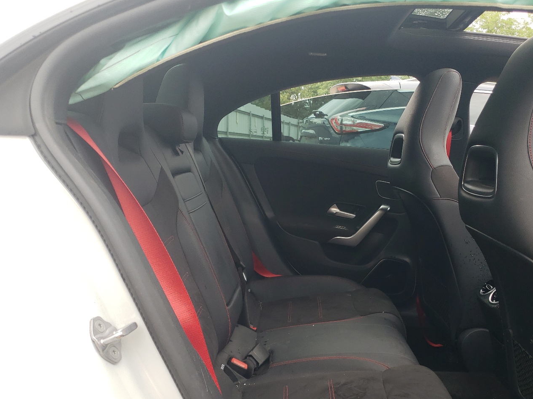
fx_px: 508
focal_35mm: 33
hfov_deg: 54.9
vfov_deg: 42.6
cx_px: 324
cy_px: 252
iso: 50
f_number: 1.5
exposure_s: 1/256
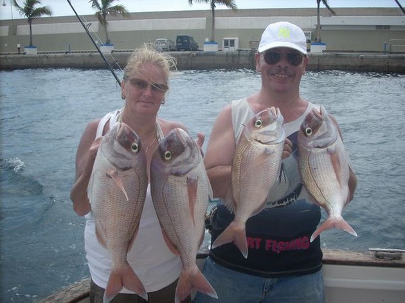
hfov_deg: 50.2
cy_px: 152
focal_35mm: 37
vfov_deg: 38.6
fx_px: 433
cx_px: 202
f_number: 5.6
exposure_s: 1/220
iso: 64
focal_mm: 6.2
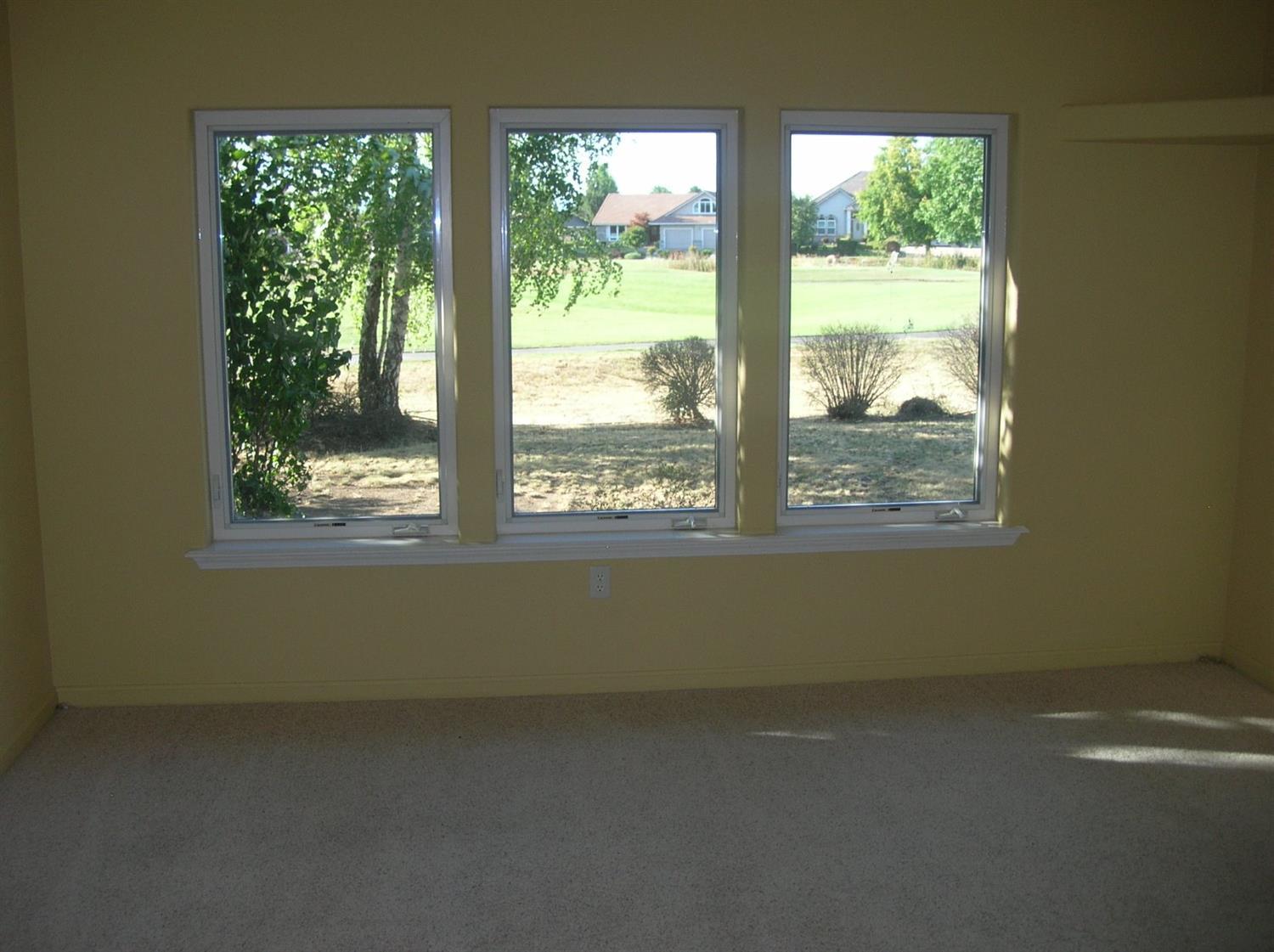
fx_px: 1323
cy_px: 476
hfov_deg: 51.4
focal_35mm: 36
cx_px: 637
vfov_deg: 39.6
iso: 50
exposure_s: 1/75.6
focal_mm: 6
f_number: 2.7
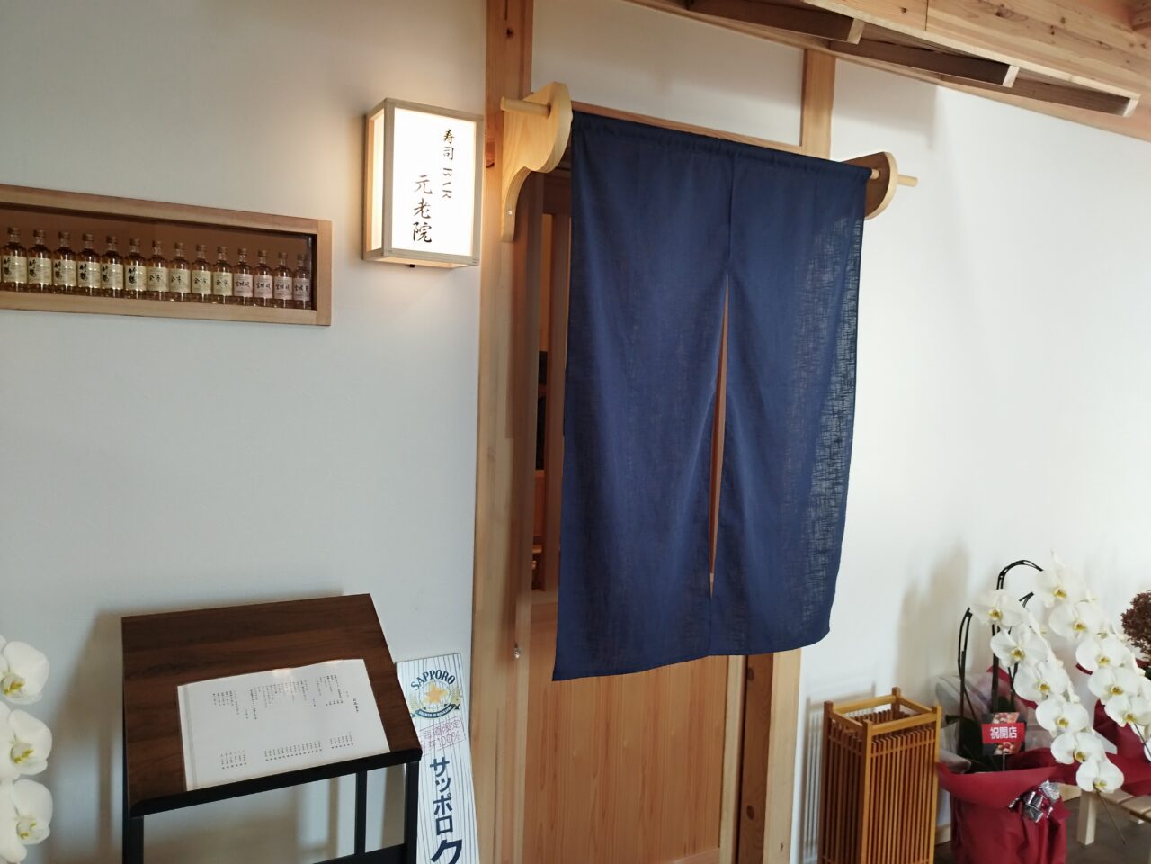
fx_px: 898
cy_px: 432
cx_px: 576
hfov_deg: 65.3
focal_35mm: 27
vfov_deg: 51.4
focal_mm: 4.7
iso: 73
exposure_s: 1/100
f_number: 1.79
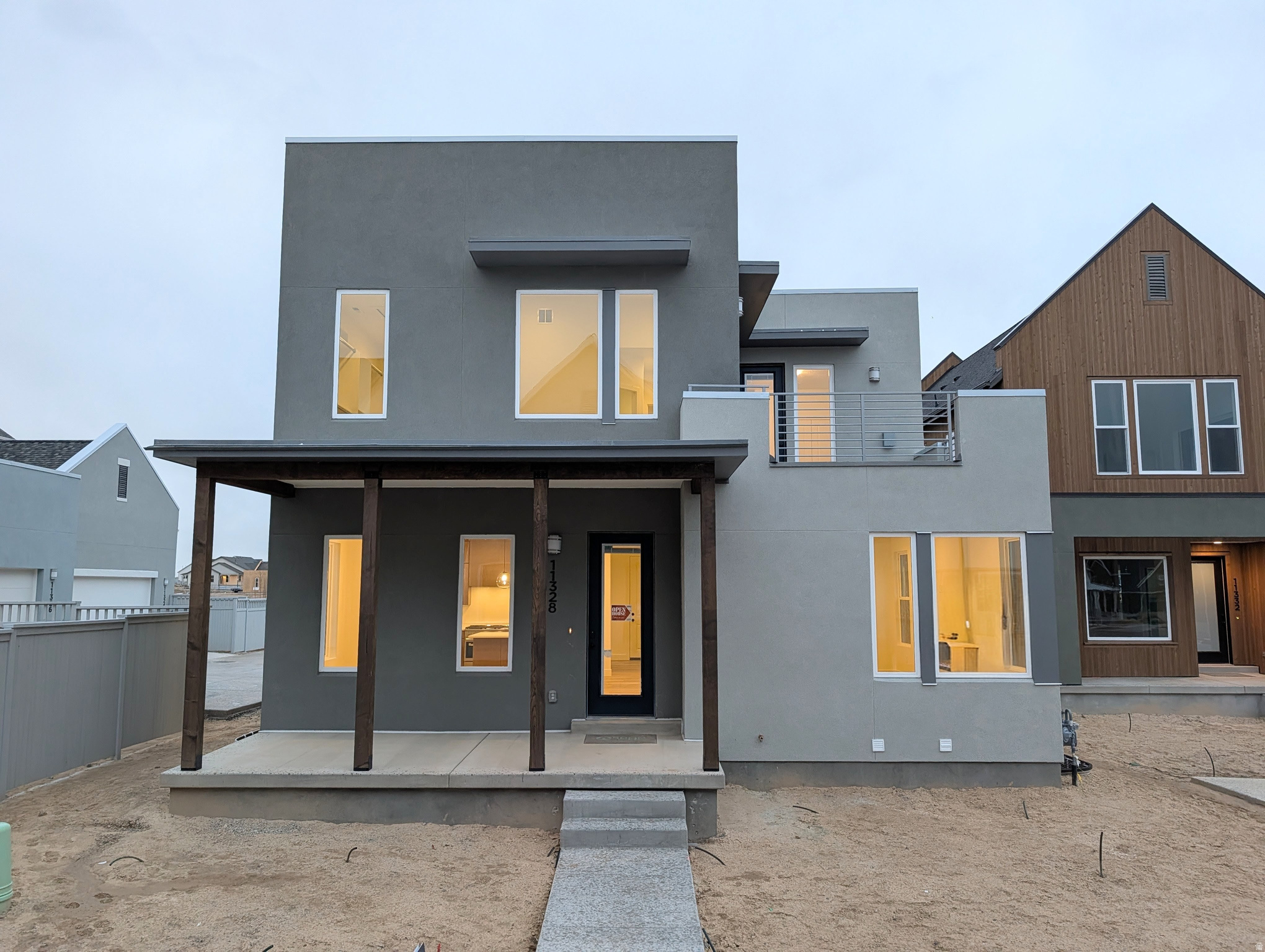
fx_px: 878
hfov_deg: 71.5
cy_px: 476
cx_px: 632
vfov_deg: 56.9
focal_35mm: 24
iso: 271
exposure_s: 1/184
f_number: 1.68
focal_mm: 6.9
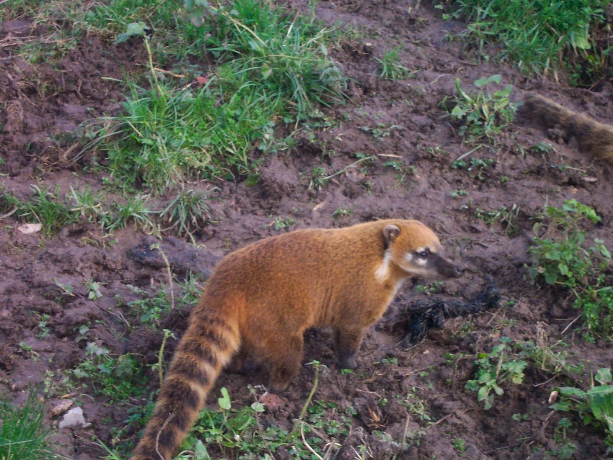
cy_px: 230
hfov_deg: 17.3
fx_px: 2019
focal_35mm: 114
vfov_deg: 13.0
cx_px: 319
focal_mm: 21.2
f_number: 4.7
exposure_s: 1/90
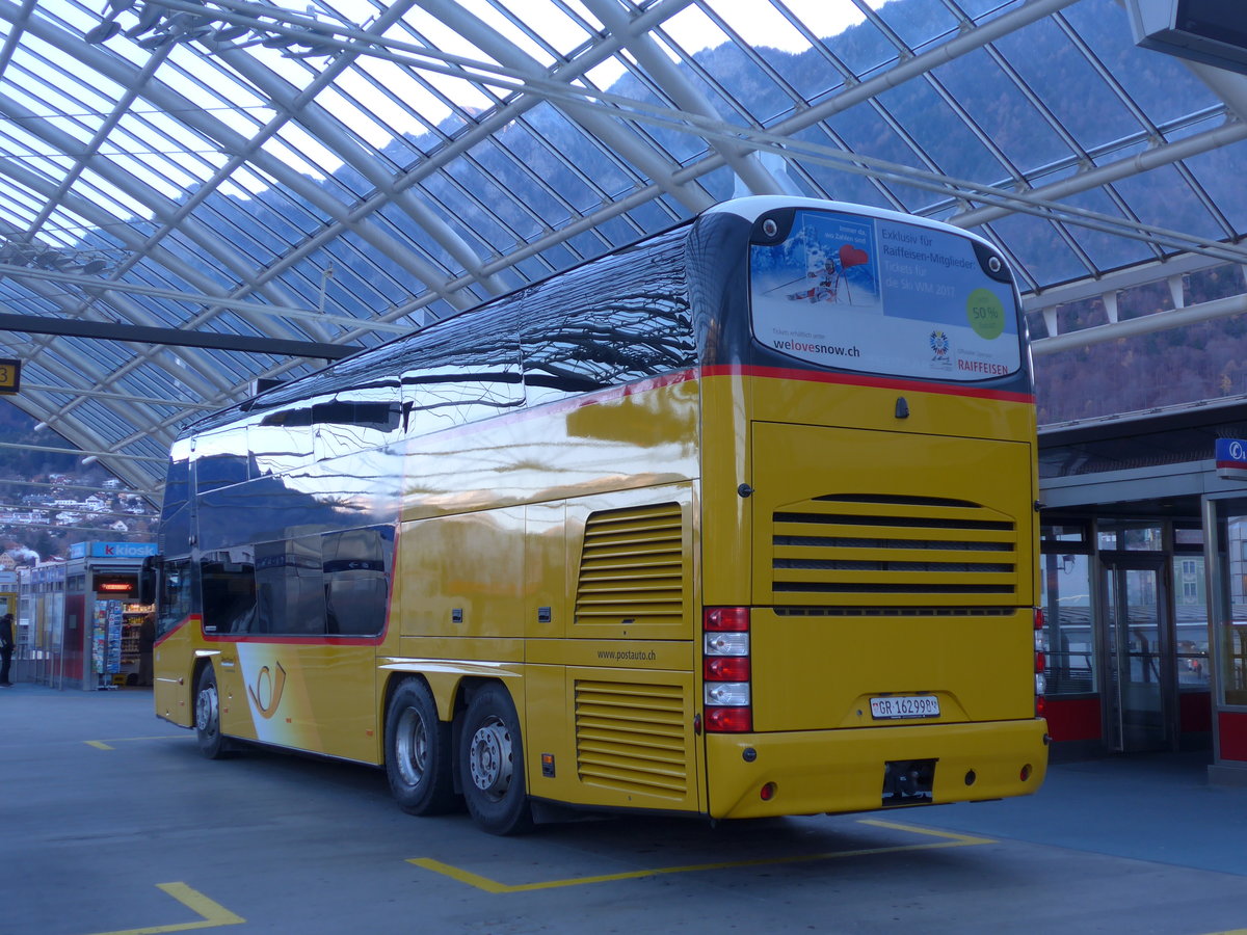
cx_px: 624
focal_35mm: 44
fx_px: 1585
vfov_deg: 32.9
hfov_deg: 42.9
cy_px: 468
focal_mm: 9
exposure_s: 1/80
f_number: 2.8
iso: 80
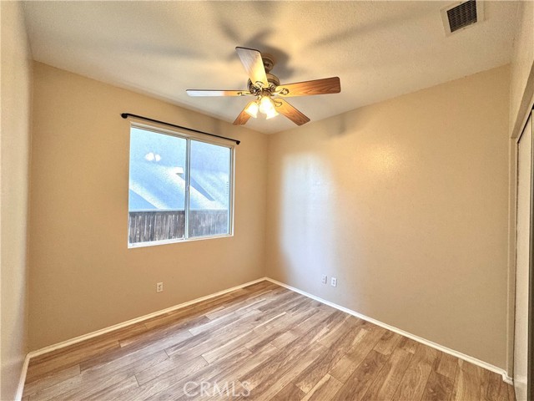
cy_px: 200
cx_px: 267
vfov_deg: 85.7
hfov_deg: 102.1
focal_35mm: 14
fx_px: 216
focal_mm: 2.22
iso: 125
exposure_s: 1/120
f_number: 2.2
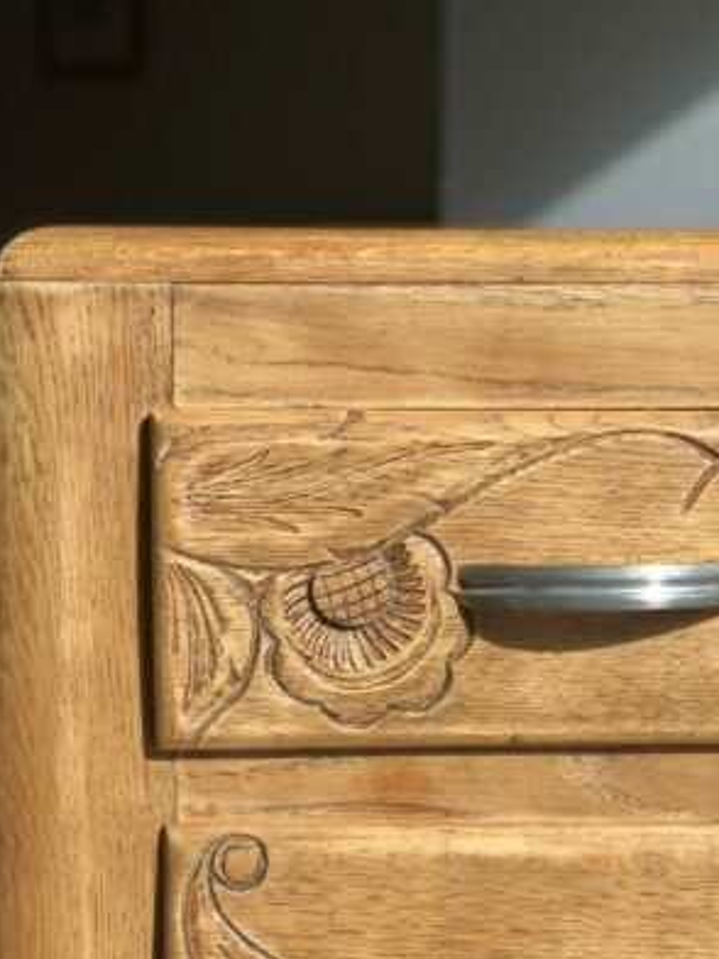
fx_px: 1468
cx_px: 362
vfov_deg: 36.2
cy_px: 482
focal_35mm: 53
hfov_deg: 27.5
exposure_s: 1/262
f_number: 2.4
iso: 16
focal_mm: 6
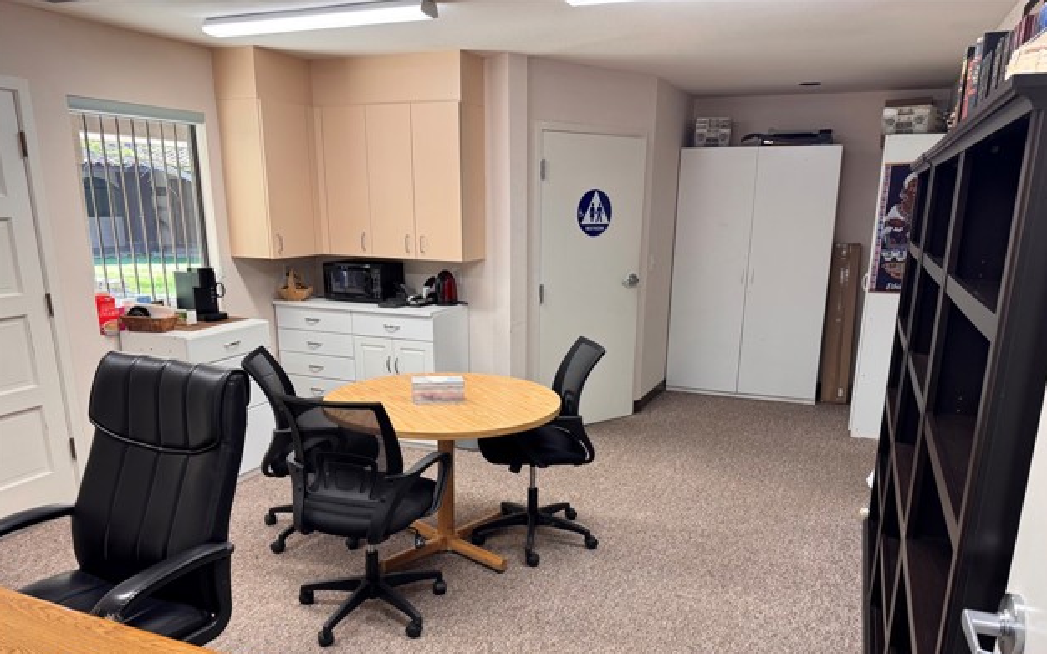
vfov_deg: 47.2
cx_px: 527
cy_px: 400
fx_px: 742
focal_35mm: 26
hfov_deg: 70.4
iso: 100
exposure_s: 1/120
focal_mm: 6.76
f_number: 1.78
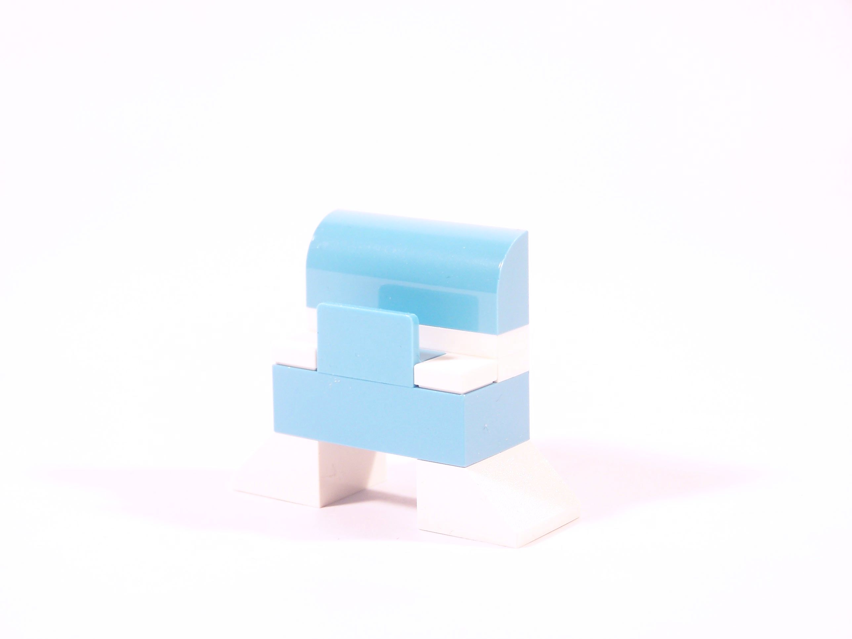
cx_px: 426
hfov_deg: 20.9
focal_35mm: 94
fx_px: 2314
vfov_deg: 15.7
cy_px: 320
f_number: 3.2
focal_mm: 15.6
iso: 100
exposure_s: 1/15
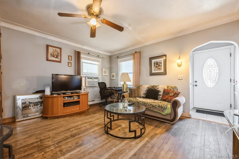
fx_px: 93
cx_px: 120
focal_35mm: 14
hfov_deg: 104.3
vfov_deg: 81.2
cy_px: 80
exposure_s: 1/5
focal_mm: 14
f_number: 11
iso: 400
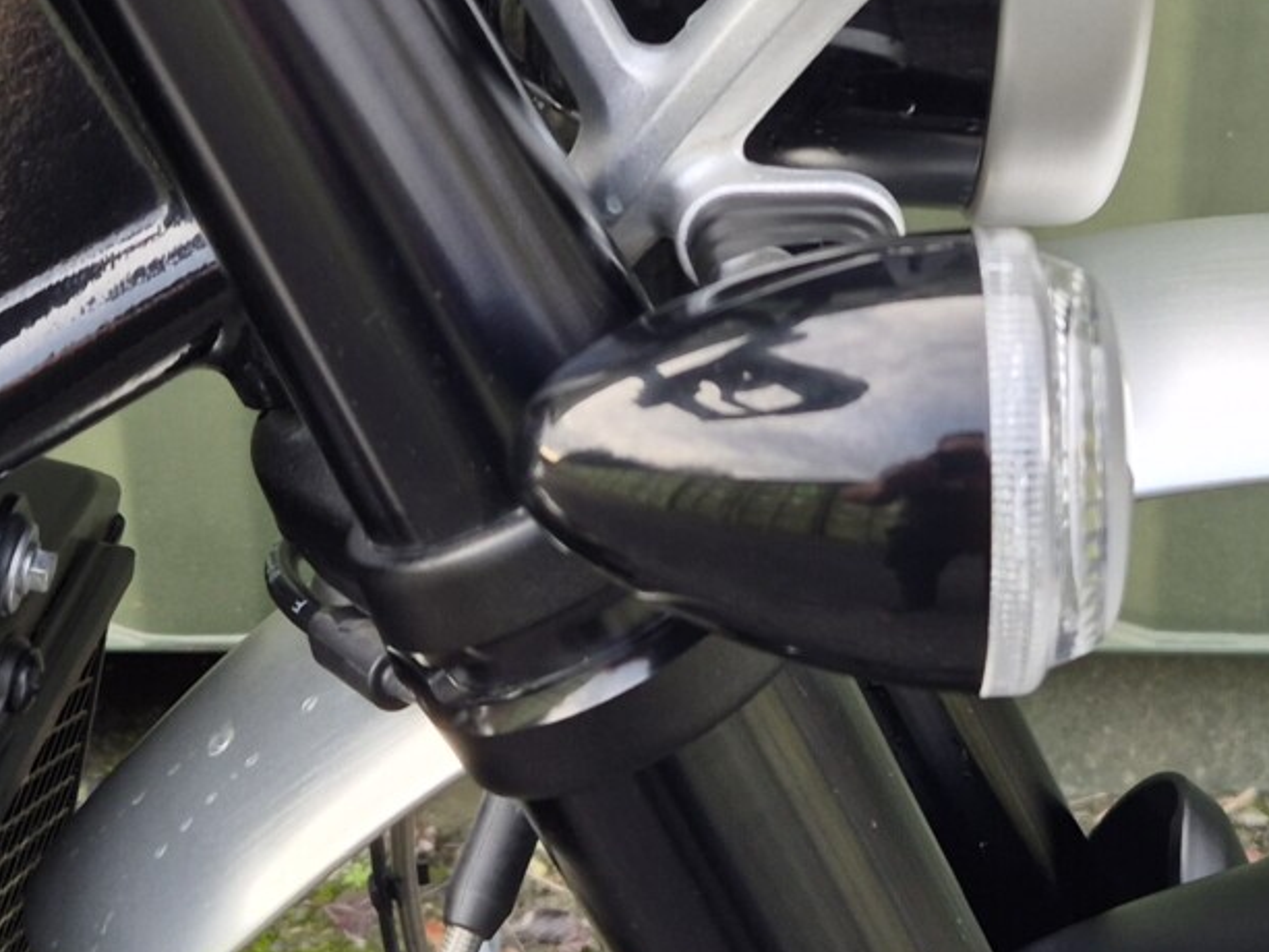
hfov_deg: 25.9
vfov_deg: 19.0
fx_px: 2750
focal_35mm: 75
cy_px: -56
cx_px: 774
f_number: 1.8
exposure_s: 1/180
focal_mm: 5.4
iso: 50
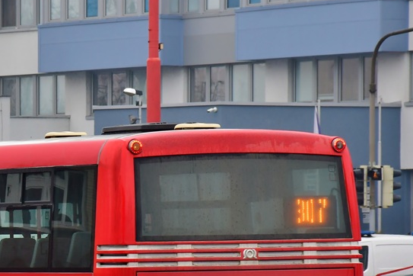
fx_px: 3981
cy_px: 196
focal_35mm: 347
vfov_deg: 4.0
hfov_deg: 5.9
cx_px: 30
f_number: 8
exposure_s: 1/320
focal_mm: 105
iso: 400
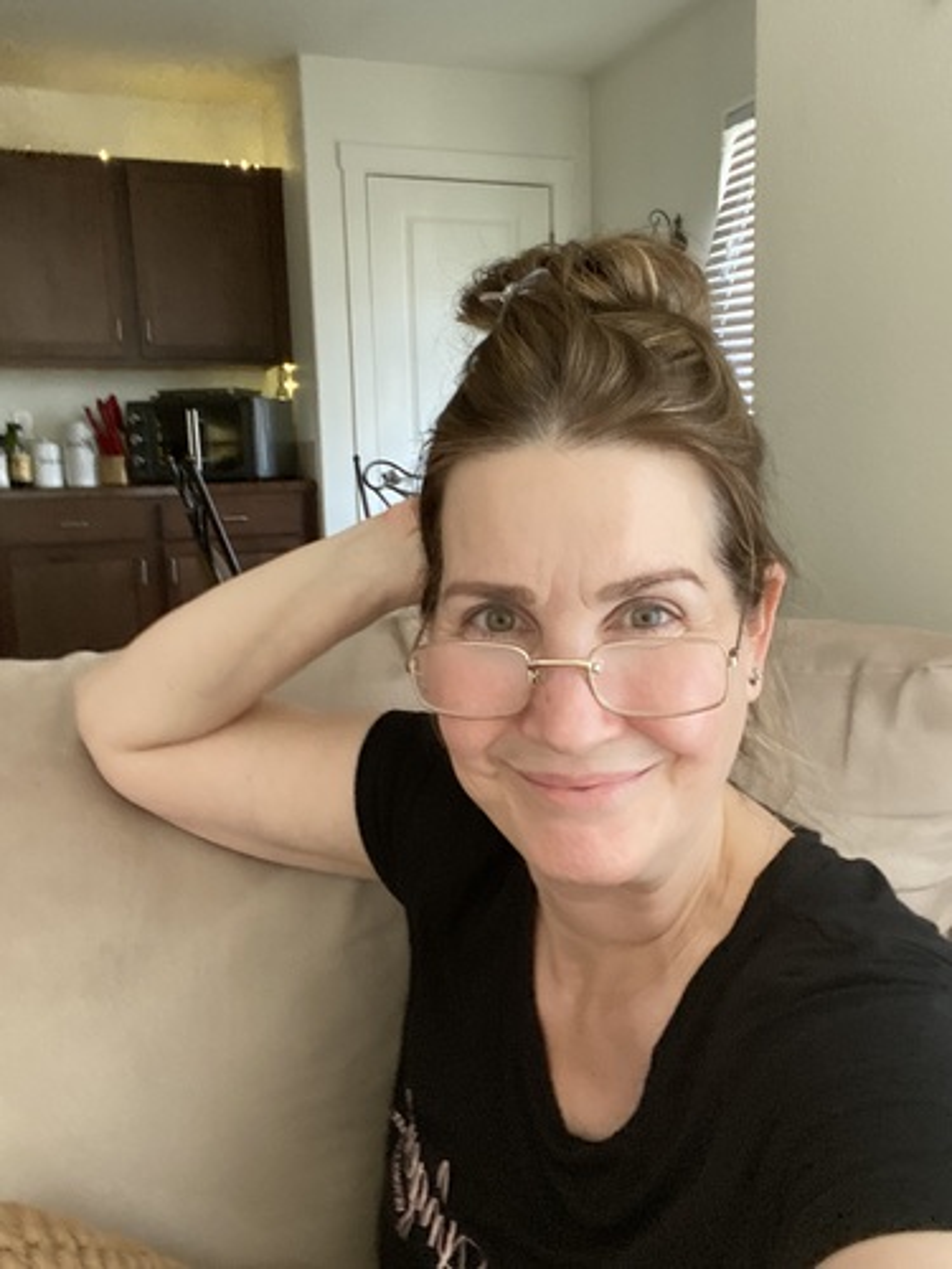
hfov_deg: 46.8
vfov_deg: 60.0
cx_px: 476
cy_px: 634
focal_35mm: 30
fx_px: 1100
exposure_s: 1/40
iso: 250
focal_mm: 2.71
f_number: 2.2
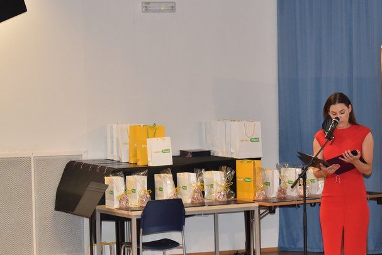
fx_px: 1441
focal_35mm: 136
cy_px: 141
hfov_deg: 15.0
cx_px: 276
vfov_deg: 10.1
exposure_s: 1/100
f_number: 5.6
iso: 1000
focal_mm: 55
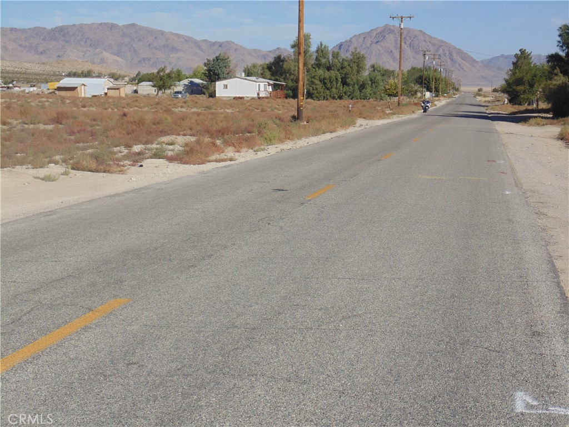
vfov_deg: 18.7
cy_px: 214
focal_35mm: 79
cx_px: 284
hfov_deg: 24.7
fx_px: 1299
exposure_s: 1/125
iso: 80
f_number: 13.5
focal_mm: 14.1
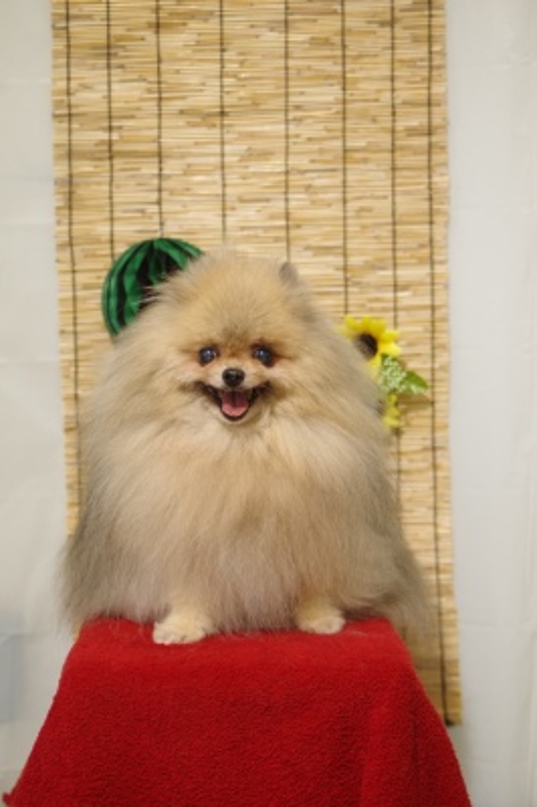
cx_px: 268
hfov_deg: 18.2
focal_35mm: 75
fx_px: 1681
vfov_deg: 27.0
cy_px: 404
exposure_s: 1/100
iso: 320
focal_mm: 50
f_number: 2.8
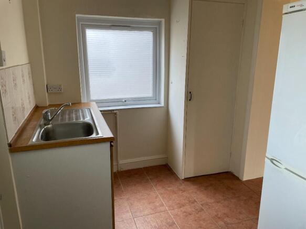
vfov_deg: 53.0
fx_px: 230
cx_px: 153
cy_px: 114
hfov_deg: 67.3
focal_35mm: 26
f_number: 1.6
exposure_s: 1/121
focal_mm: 4.2
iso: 125
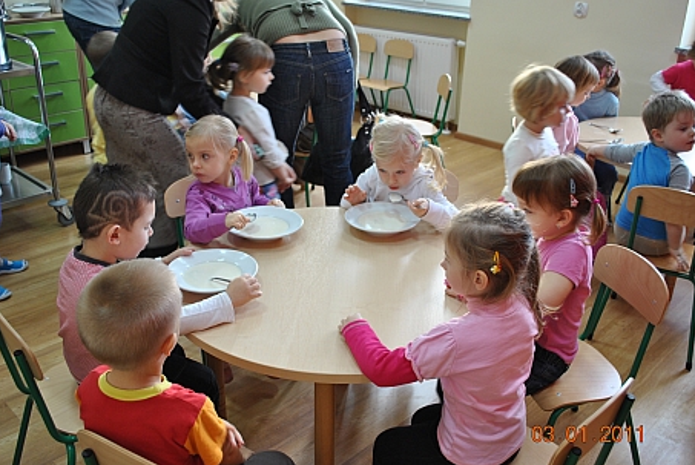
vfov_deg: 37.9
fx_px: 676
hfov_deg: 54.4
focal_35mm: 35
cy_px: 225
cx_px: 348
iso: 250
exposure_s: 1/30
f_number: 4
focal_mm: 22
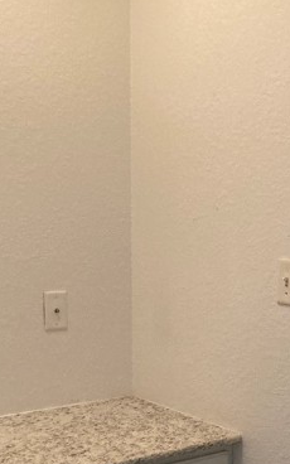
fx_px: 784
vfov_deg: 32.0
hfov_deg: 20.7
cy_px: 378
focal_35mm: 62
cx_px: 233
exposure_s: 1/60
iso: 320
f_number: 1.8
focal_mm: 3.99
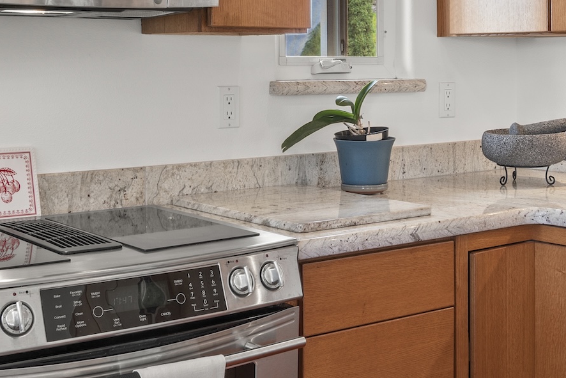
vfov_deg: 20.7
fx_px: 1022
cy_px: 67
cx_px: 351
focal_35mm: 65
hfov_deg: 30.8
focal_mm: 16
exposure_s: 1
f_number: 8
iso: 100
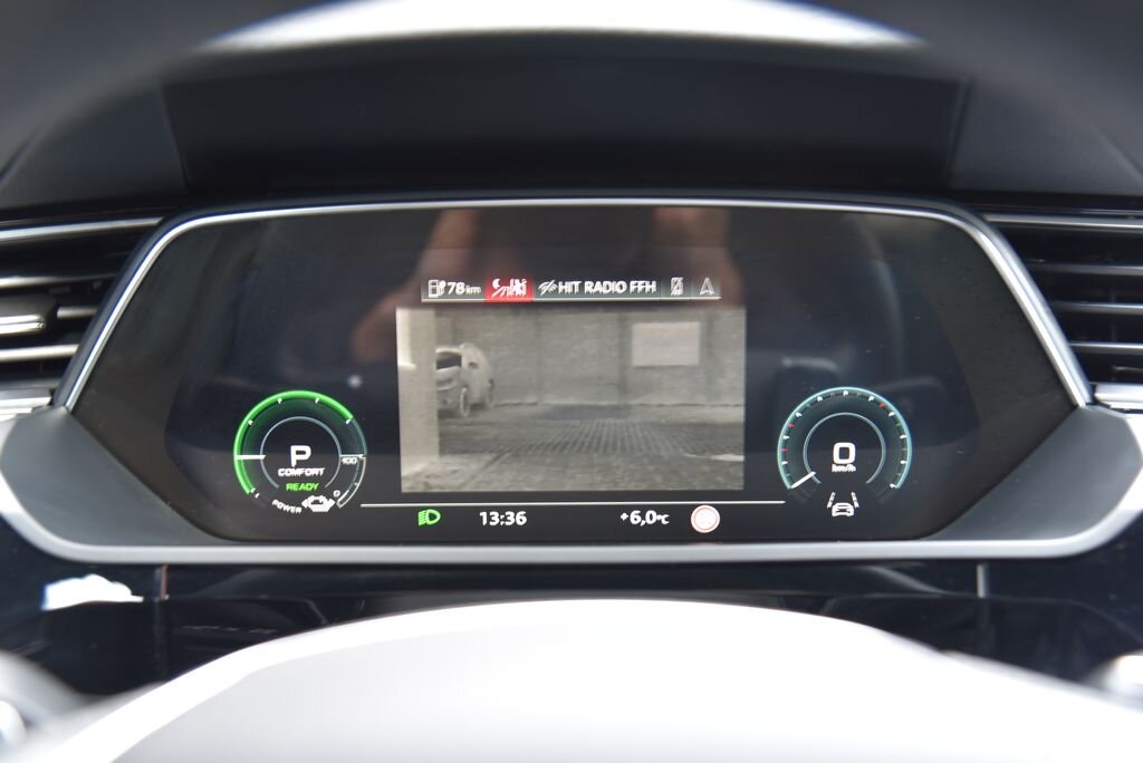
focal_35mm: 46
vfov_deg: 29.3
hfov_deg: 42.7
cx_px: 572
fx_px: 1461
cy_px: 382
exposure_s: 1/8
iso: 500
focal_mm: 46
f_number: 4
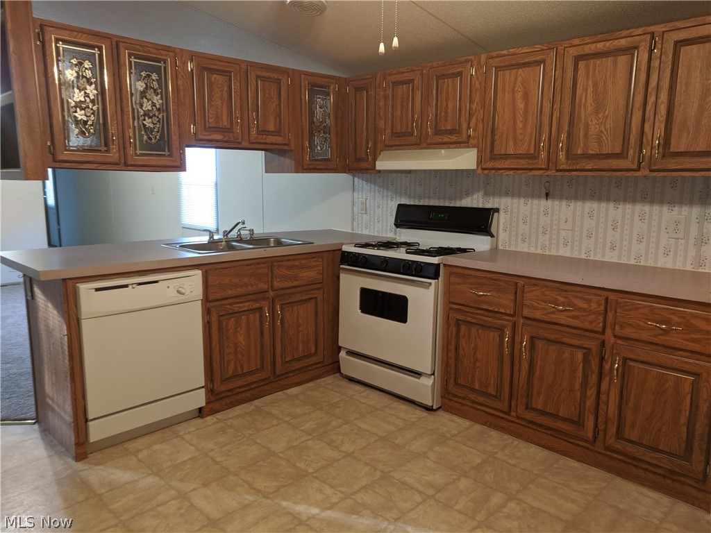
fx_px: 534
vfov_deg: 53.1
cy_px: 266
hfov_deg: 67.3
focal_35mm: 26
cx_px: 356
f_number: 2
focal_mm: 4.67
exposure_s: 1/60
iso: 416
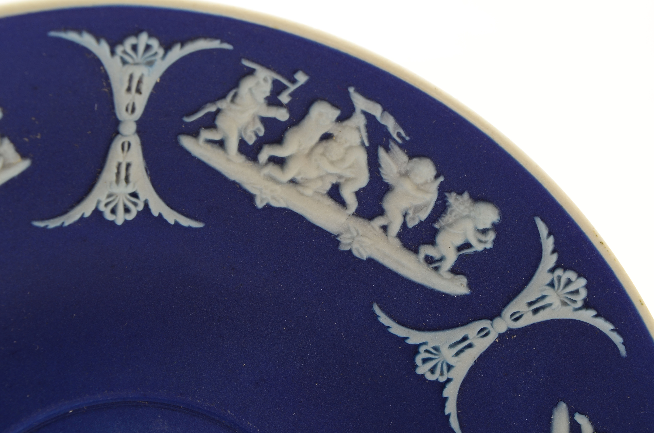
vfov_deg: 16.5
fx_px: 1496
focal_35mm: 82
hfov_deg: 24.7
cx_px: 327
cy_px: 216
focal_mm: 55
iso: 100
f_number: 18
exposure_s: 1/160
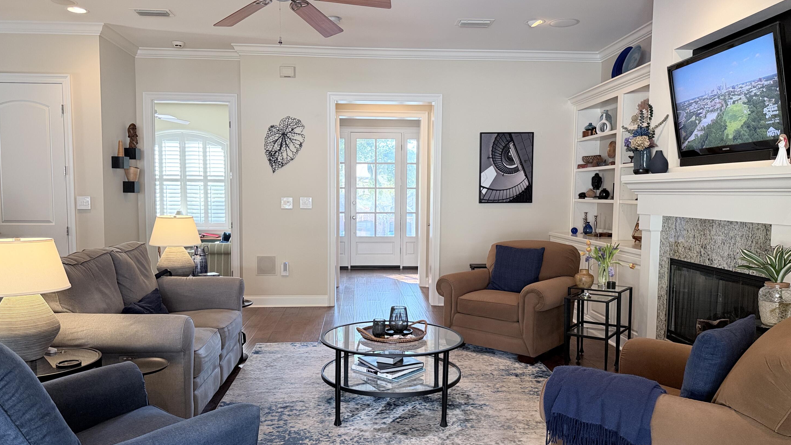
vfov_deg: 42.9
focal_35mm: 27
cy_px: 235
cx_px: 384
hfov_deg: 69.8
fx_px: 566
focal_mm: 6.76
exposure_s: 1/60
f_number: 1.78
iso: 250
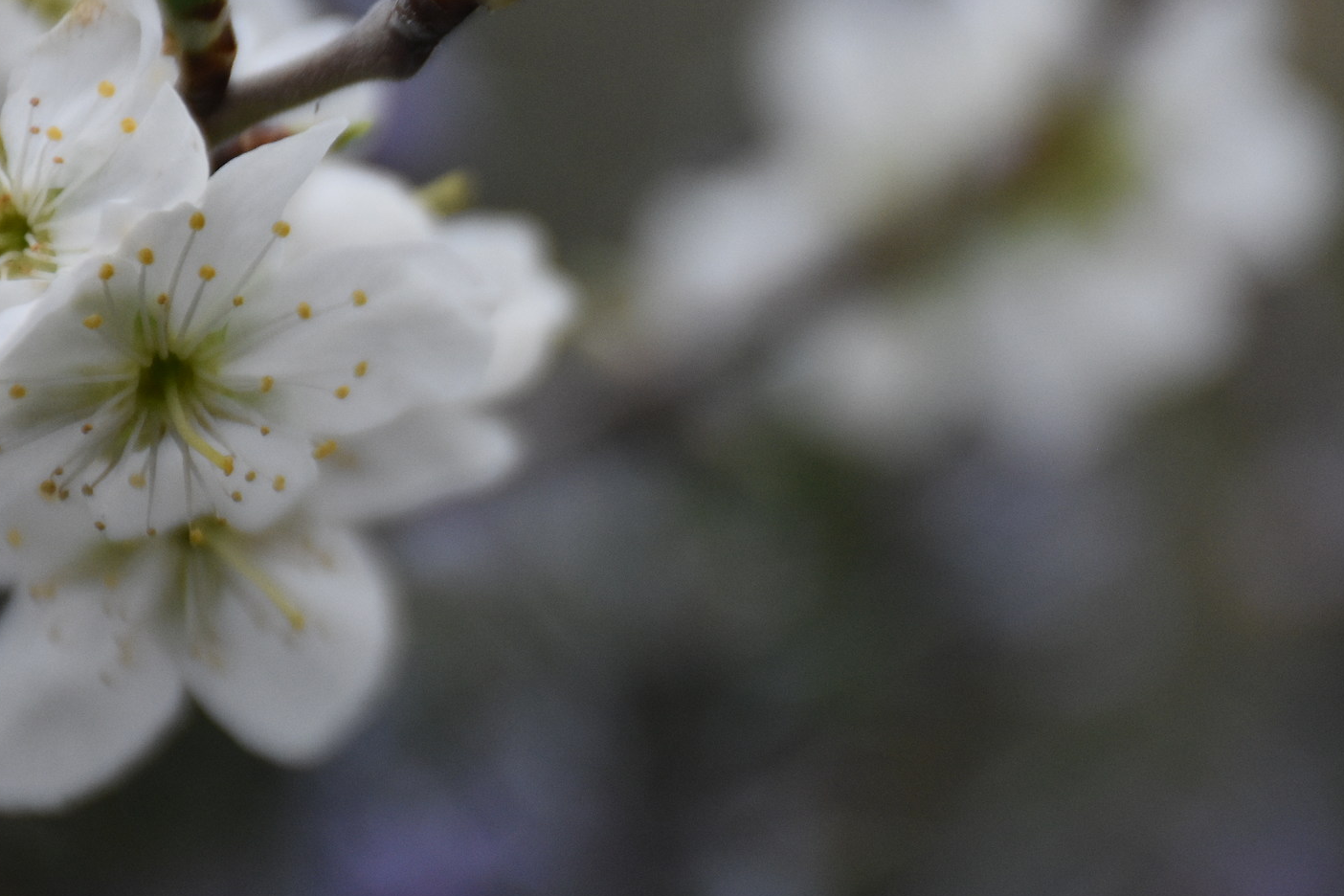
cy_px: 350
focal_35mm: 359
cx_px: 736
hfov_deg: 5.7
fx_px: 13402
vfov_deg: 3.8
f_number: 5.6
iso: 1000
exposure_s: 1/400
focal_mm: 140
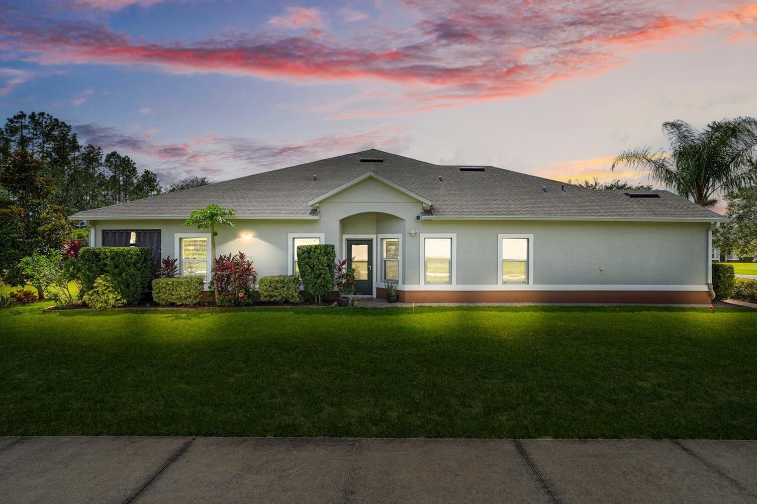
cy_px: 245
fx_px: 369
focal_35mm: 18
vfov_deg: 68.7
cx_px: 399
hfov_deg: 91.5
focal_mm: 16.5
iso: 200
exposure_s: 1/80
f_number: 9
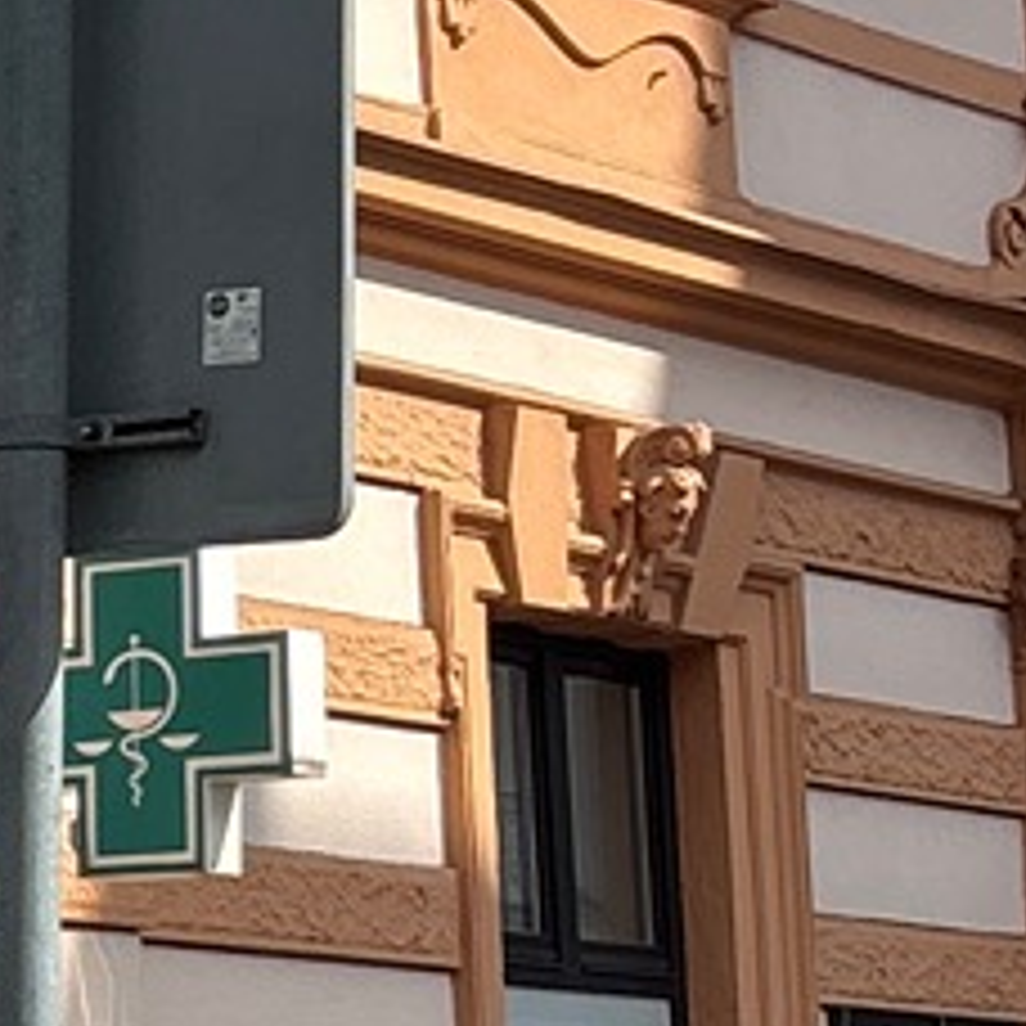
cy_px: 830
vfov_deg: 9.7
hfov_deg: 8.6
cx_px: -1636
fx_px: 6036
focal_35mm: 180
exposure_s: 1/3534
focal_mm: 5.96
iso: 50
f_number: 1.6
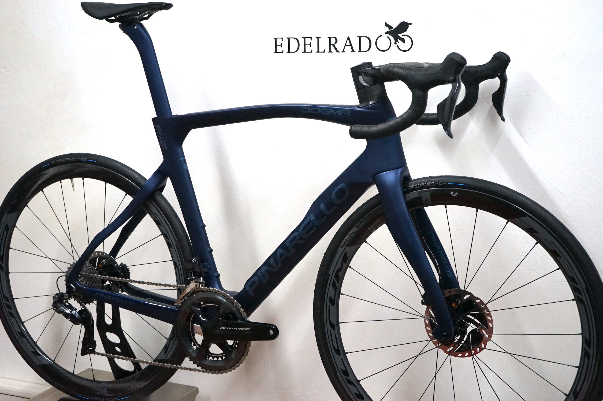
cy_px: 200
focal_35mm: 52
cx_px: 302
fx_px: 870
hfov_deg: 38.2
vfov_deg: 25.9
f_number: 5
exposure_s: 1/160
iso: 2500
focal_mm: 52
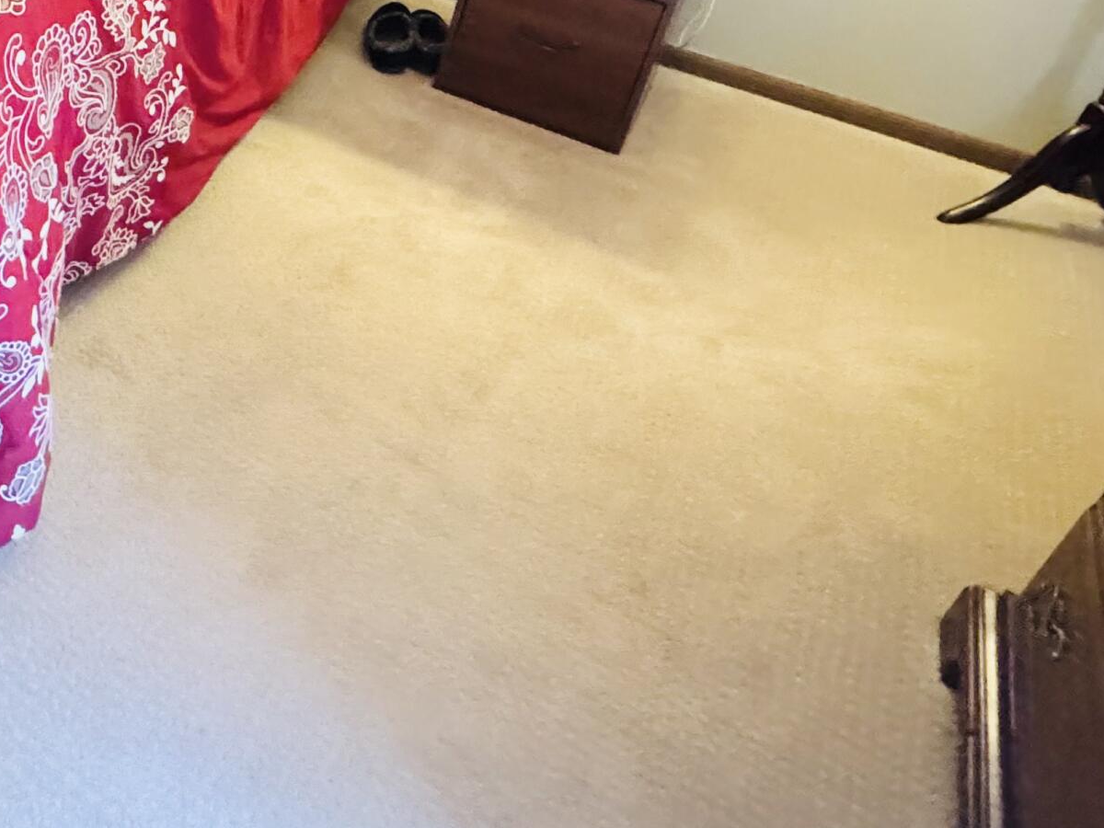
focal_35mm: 35
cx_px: -104
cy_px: -29
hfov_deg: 41.9
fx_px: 1116
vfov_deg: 36.0
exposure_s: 1/40
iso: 1000
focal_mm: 2.22
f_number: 2.2
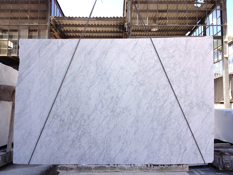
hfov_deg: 52.6
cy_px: 88
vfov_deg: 40.7
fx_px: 236
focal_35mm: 35
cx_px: 116
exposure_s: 1/435
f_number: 2.4
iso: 50
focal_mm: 4.28
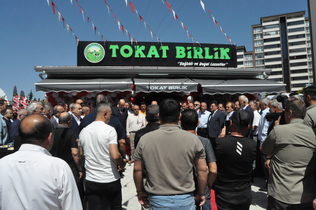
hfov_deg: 67.4
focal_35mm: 27
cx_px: 158
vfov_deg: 47.8
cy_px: 105
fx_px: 237
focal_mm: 18
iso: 3200
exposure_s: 1/1600
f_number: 20
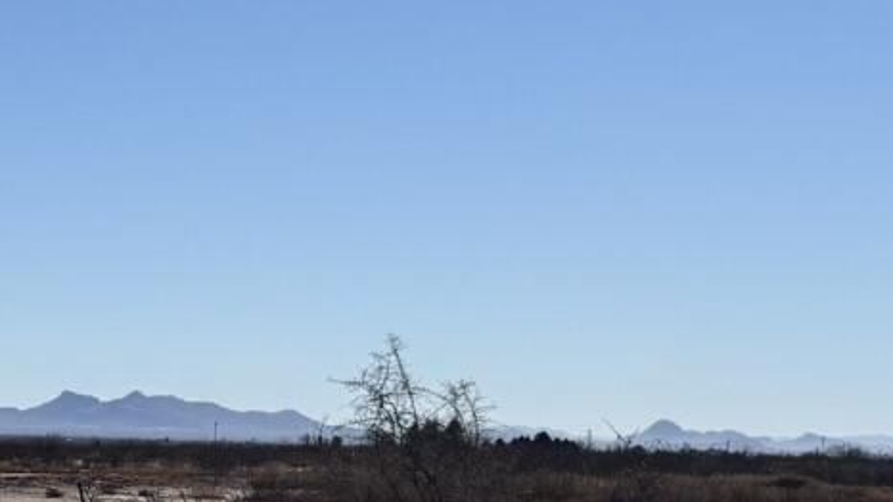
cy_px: 487
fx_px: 2723
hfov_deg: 15.4
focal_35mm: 115
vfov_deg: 10.5
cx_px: -828
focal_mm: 6.76
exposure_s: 1/12346
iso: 80
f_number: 1.78
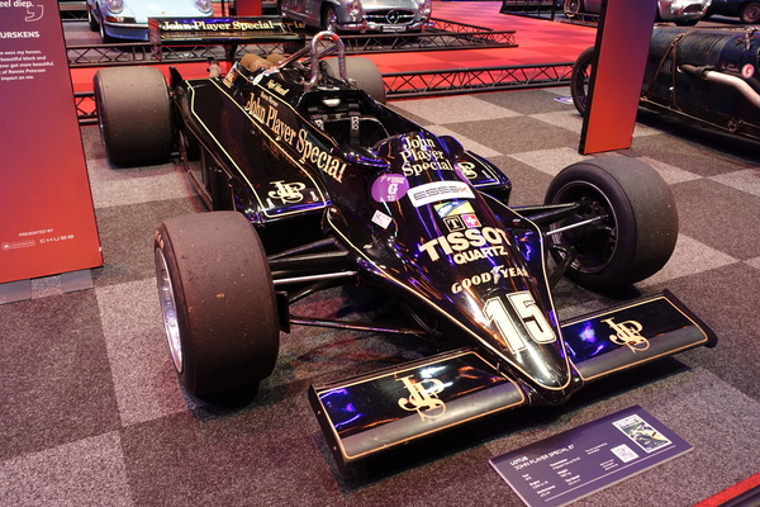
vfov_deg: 43.6
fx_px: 633
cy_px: 254
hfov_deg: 61.9
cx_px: 380
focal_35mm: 30
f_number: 2.5
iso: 400
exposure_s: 1/30
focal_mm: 11
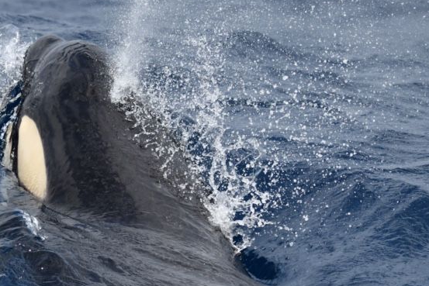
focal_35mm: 253
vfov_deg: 5.4
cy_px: 100
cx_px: 136
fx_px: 3016
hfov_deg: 8.1
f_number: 5.3
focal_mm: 175
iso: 1000
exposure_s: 1/8000
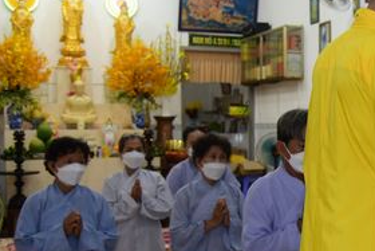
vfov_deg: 18.9
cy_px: 146
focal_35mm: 72
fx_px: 750
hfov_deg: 25.6
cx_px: 430
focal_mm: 31
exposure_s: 1/125
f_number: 4
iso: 500
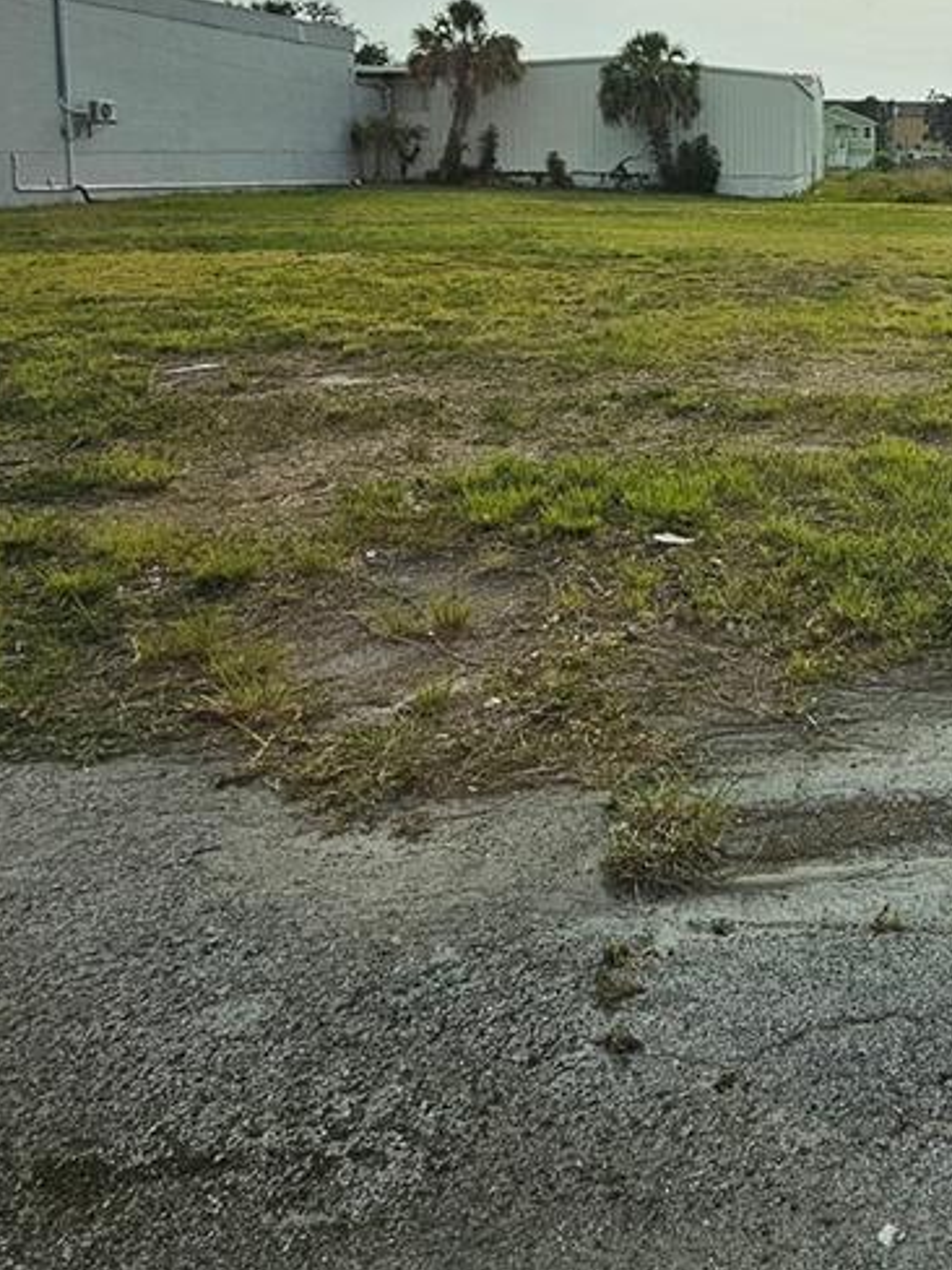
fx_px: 1173
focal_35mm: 32
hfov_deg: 38.6
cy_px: 294
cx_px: 975
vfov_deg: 53.8
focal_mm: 2.2
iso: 50
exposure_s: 1/1668
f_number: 2.2
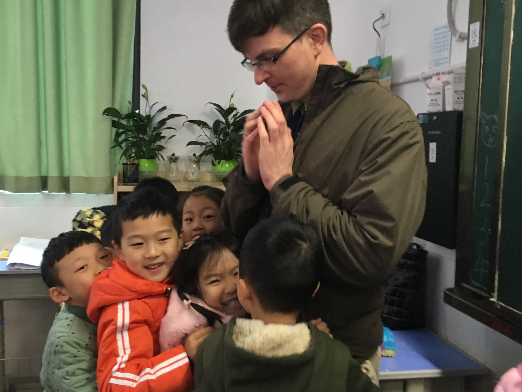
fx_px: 558
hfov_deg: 49.9
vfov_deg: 38.7
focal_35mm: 37
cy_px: 202
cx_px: 214
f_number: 2.2
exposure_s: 1/17
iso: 80
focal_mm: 4.15
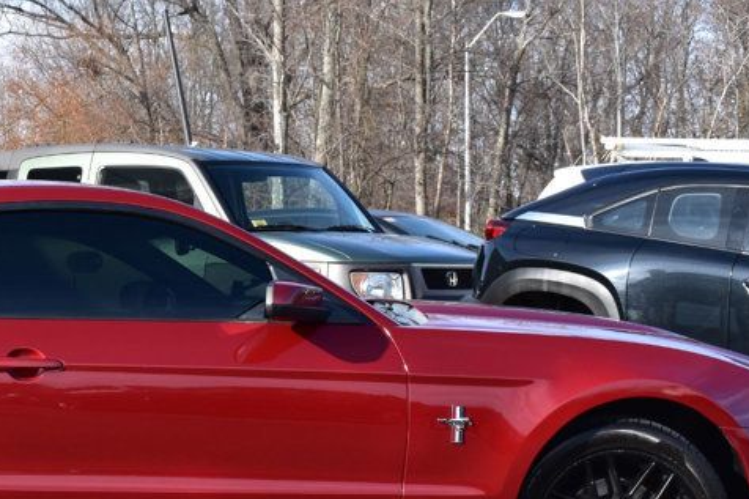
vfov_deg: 13.6
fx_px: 2081
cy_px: 359
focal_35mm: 100
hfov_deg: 19.9
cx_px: 39
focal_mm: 31
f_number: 10
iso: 400
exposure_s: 1/320
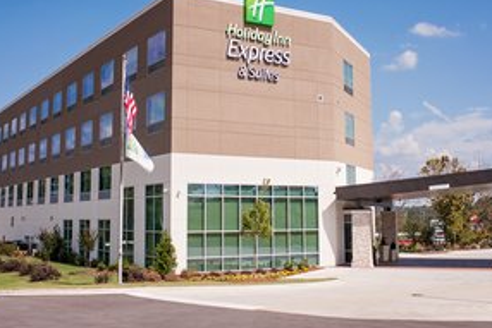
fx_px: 643
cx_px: 253
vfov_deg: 28.6
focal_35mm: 47
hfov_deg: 41.9
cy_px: 120
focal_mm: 35
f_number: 3.5
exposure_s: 1/4000
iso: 250
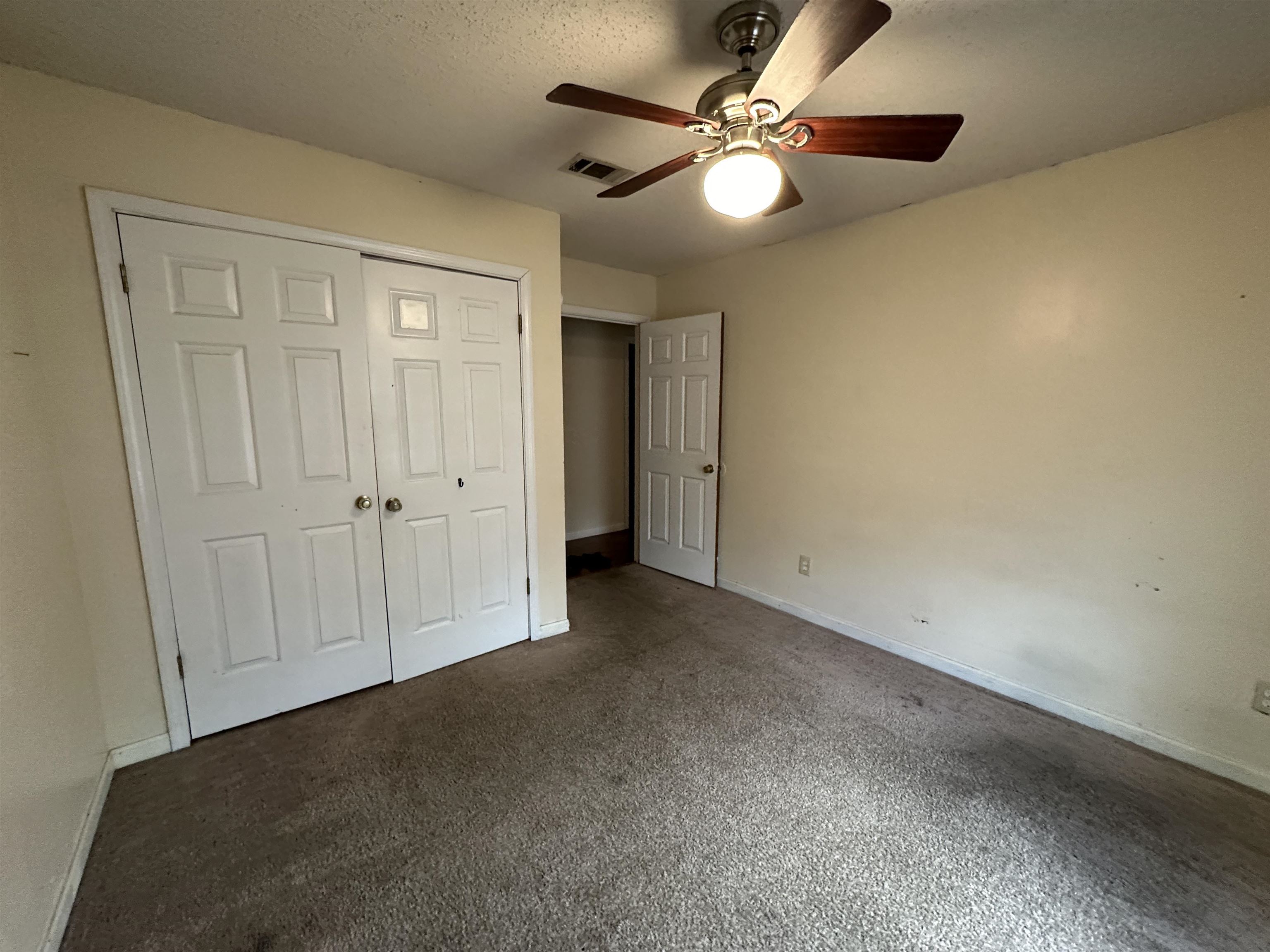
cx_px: 635
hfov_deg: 102.1
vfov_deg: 85.7
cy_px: 476
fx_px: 514
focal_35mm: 14
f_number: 2.2
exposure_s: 1/60
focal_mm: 2.22
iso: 500
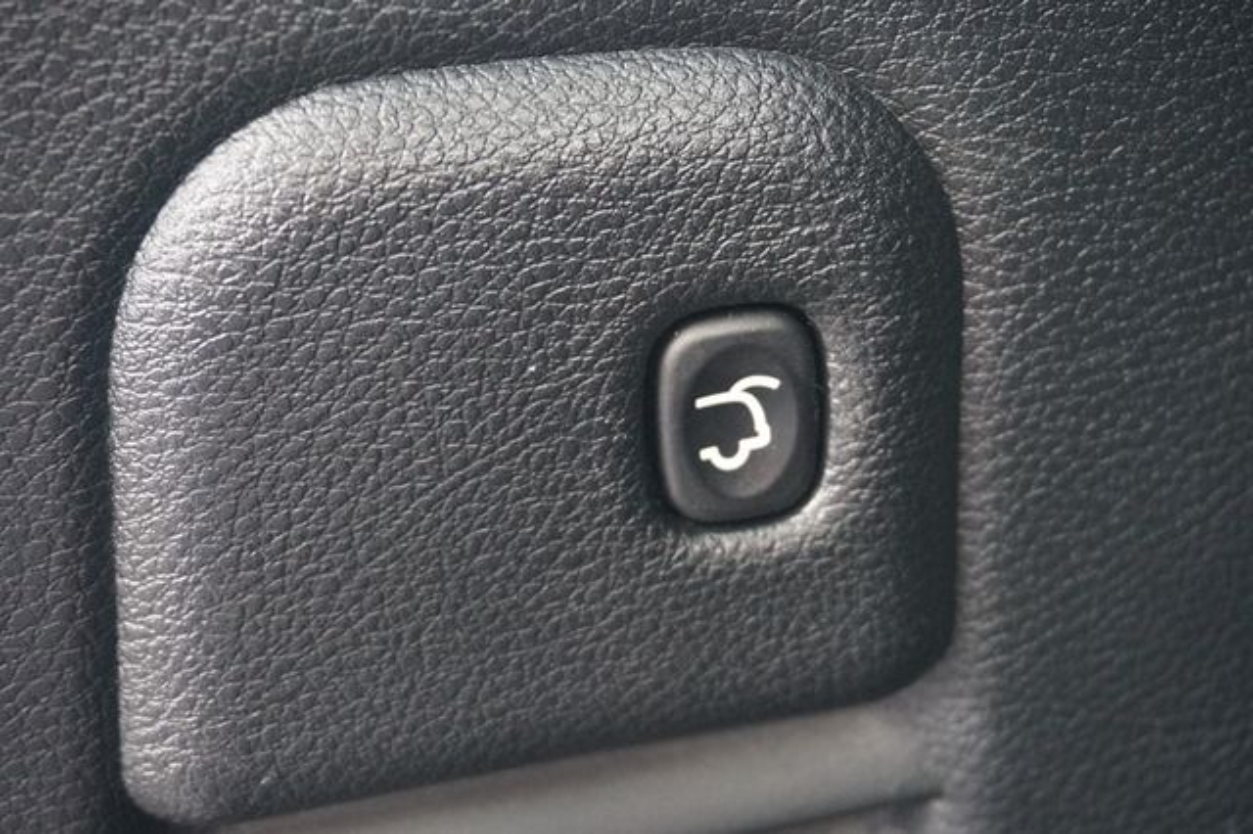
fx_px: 1878
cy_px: 417
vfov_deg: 25.0
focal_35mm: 54
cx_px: 626
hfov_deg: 36.9
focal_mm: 36
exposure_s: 1/60
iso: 2500
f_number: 5.6
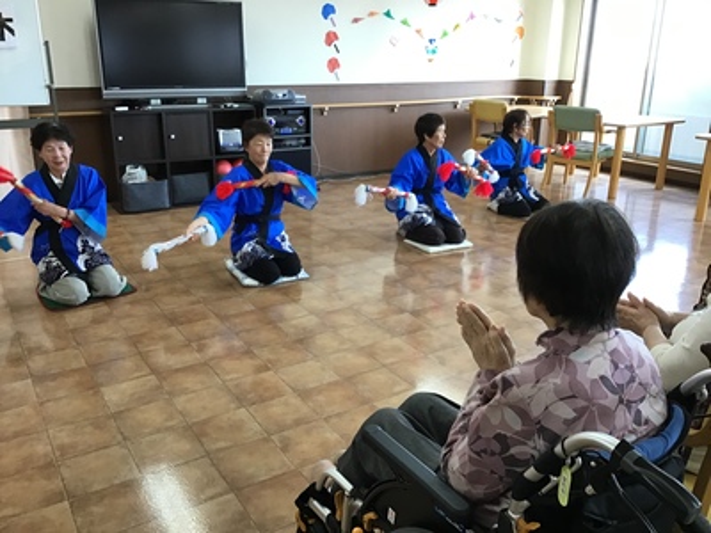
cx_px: 356
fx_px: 637
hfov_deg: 58.4
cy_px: 266
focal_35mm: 31
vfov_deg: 45.4
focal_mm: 3.3
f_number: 2.4
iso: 50
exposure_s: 1/30
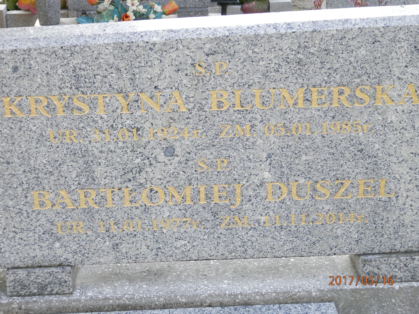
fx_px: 823
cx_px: 210
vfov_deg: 21.6
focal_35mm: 68
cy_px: 157
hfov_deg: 28.6
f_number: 4
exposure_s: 1/125
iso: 200
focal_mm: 12.2
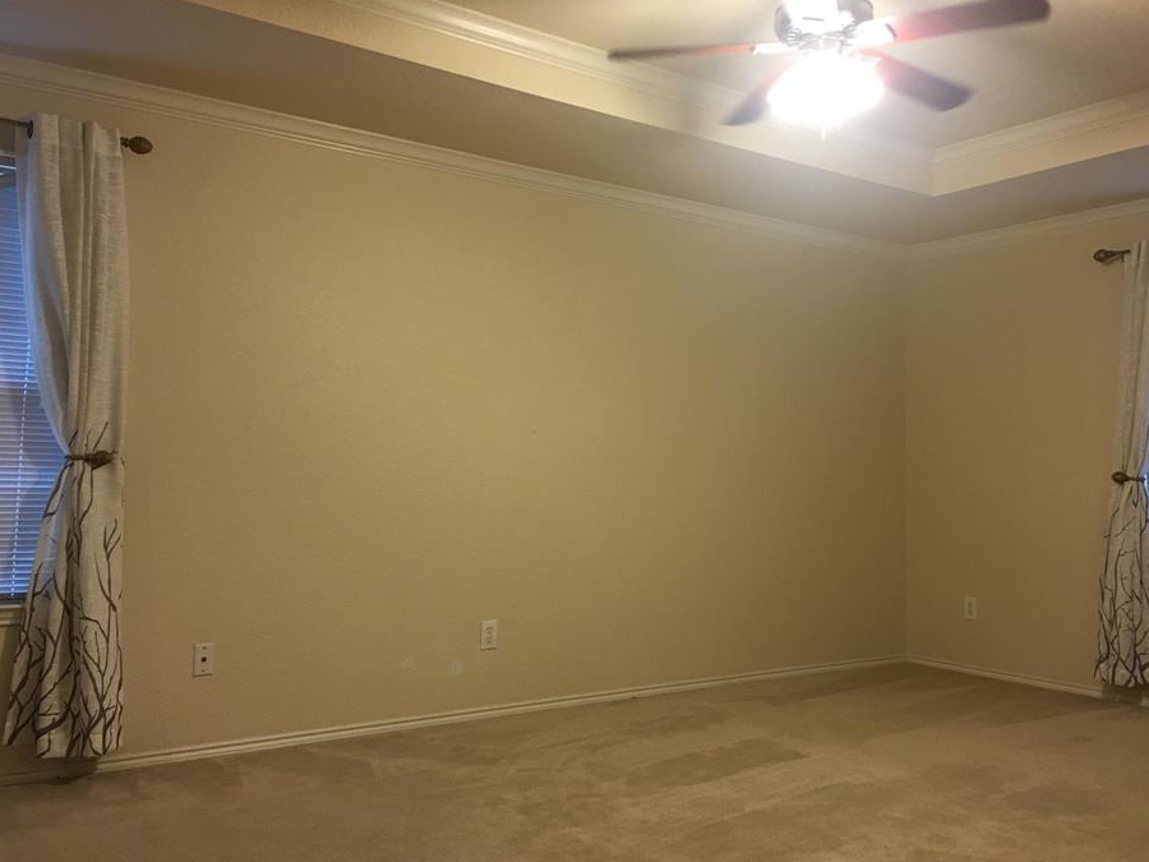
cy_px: 416
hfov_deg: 55.2
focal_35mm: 33
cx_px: 640
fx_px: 1095
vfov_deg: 42.9
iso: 40
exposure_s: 1/15
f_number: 2.2
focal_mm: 4.15
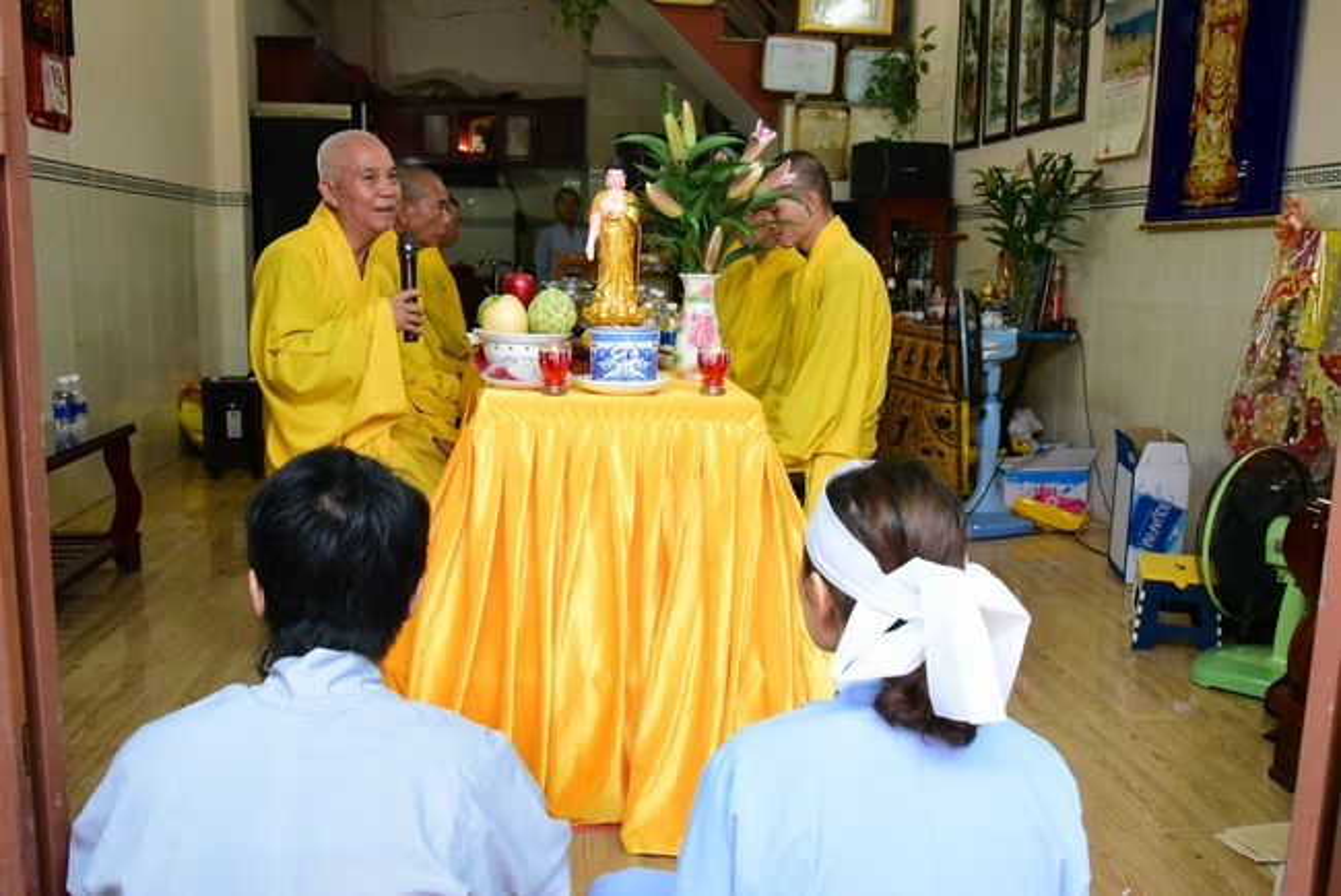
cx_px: 670
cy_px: 448
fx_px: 1155
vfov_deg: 42.4
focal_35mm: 31
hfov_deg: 60.3
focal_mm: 31
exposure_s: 1/100
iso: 12800
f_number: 13
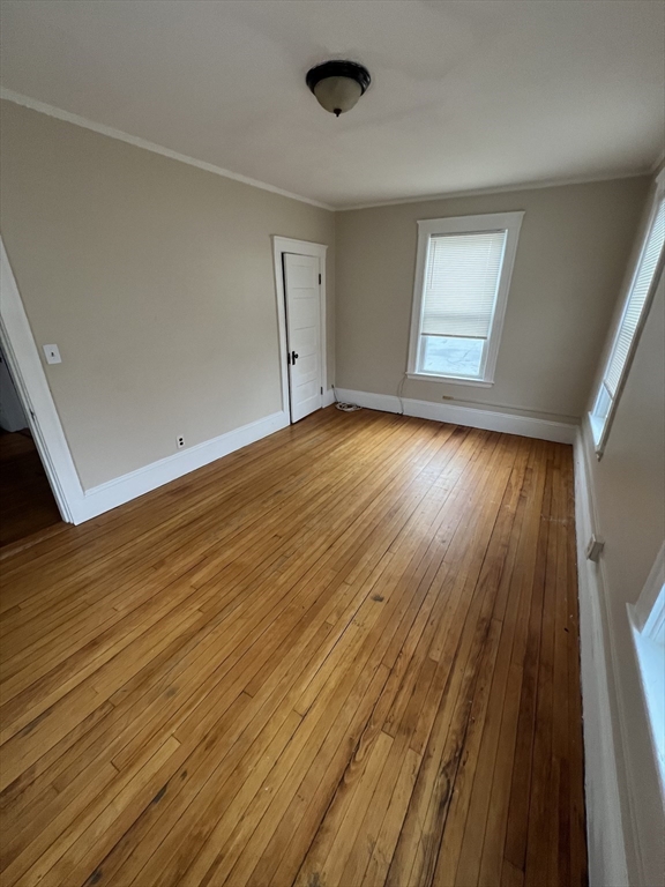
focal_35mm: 13
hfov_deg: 89.9
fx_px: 333
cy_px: 444
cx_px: 332
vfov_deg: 106.2
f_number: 1.8
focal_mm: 1.57
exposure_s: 1/97
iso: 250
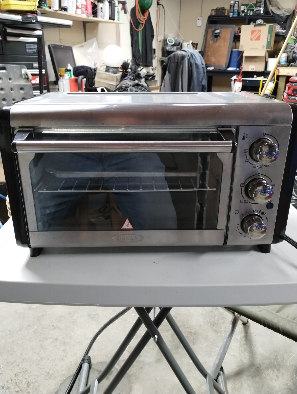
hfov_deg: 49.9
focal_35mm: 28
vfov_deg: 63.4
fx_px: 319
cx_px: 148
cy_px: 197
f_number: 1.8
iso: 1428
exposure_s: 1/30
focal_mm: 4.27
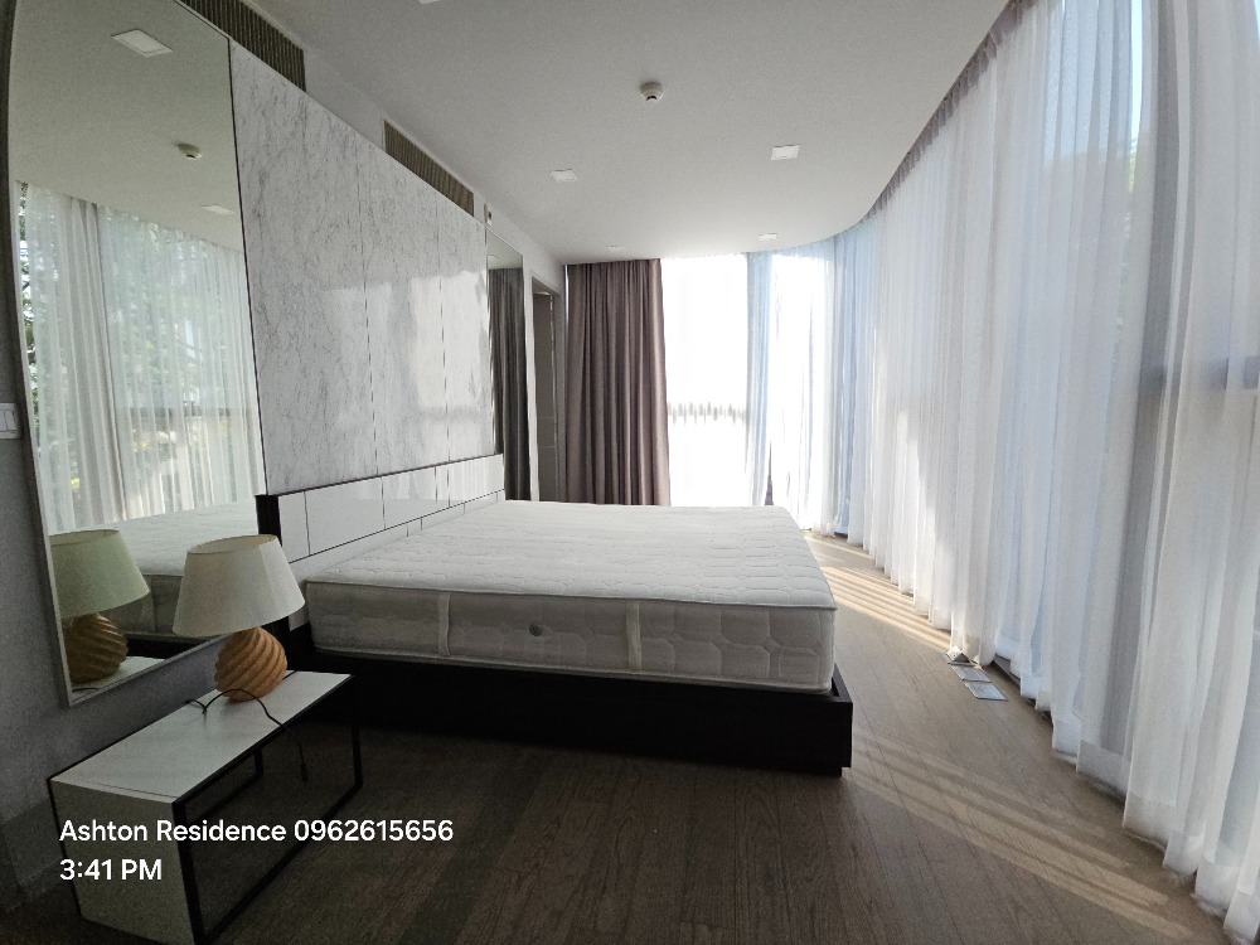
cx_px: 630
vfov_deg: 89.9
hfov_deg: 106.2
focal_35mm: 13
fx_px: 473
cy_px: 472
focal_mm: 2.2
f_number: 2.2
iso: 200
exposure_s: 1/359
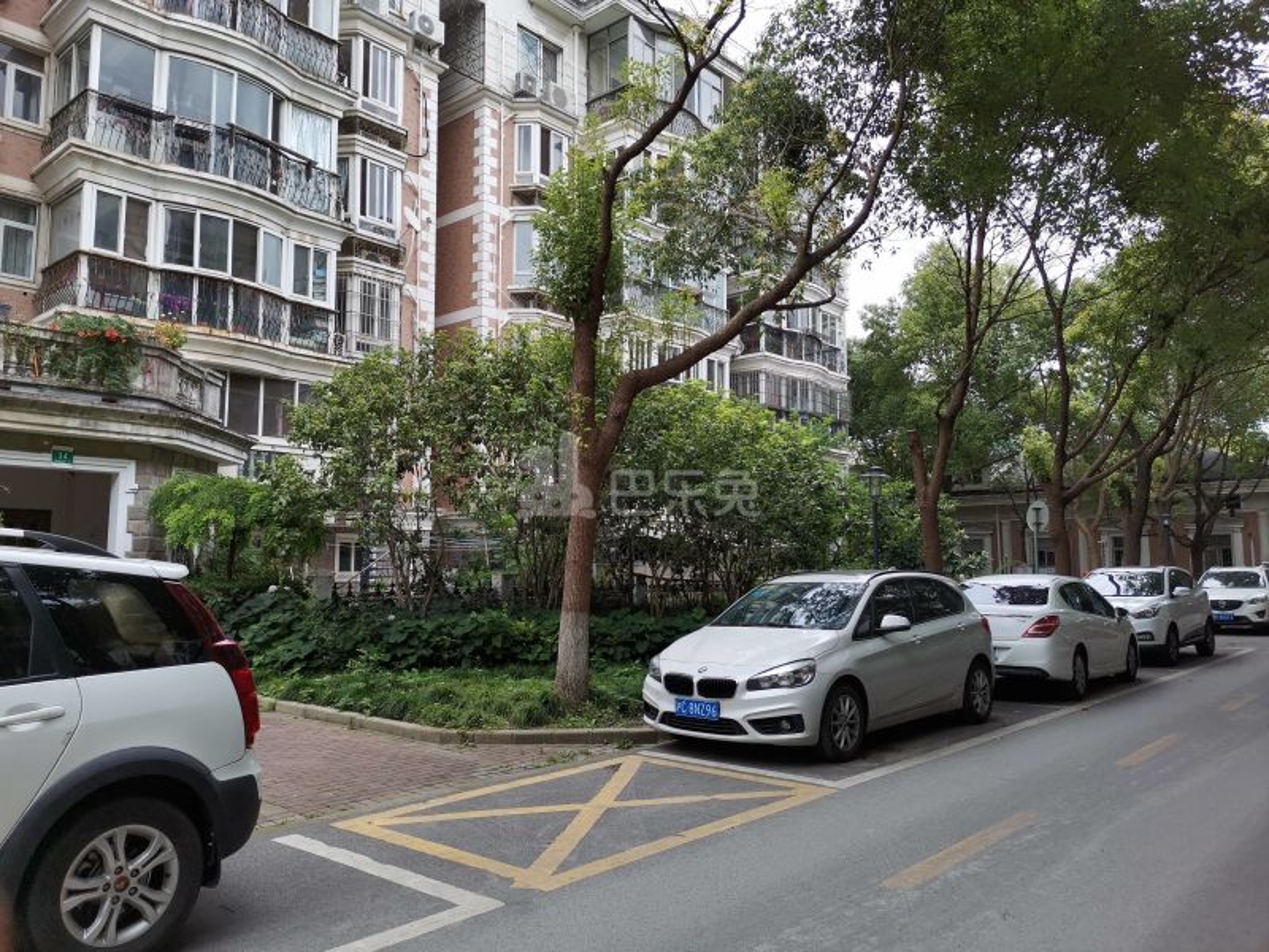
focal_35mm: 26
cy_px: 476
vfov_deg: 53.1
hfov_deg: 67.3
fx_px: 953
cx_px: 634
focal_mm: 5.5
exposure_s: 1/291
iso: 50
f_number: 1.8
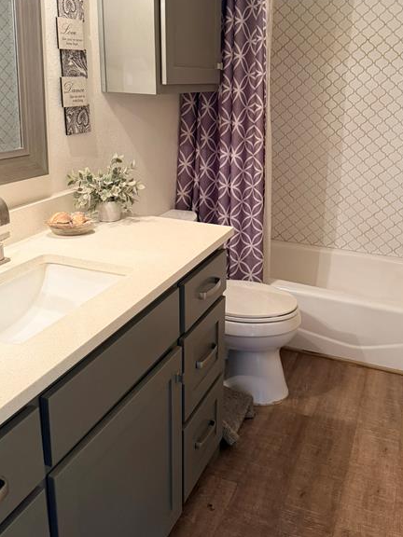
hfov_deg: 44.0
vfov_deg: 56.0
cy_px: 197
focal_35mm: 32
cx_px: 237
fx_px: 497
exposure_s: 1/60
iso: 500
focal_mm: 6.76
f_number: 1.78
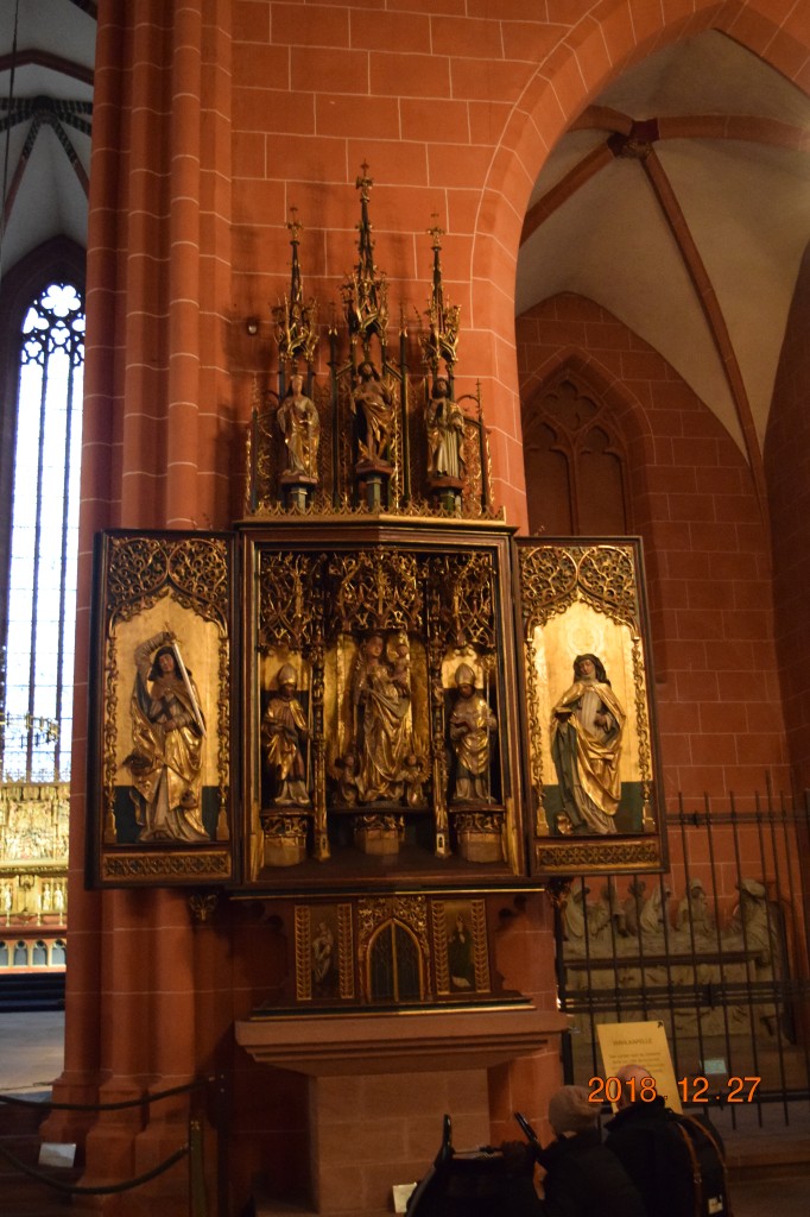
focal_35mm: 38
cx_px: 405
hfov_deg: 35.5
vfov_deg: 51.3
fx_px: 1266
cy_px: 608
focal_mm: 25
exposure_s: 1/40
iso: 6400
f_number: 4
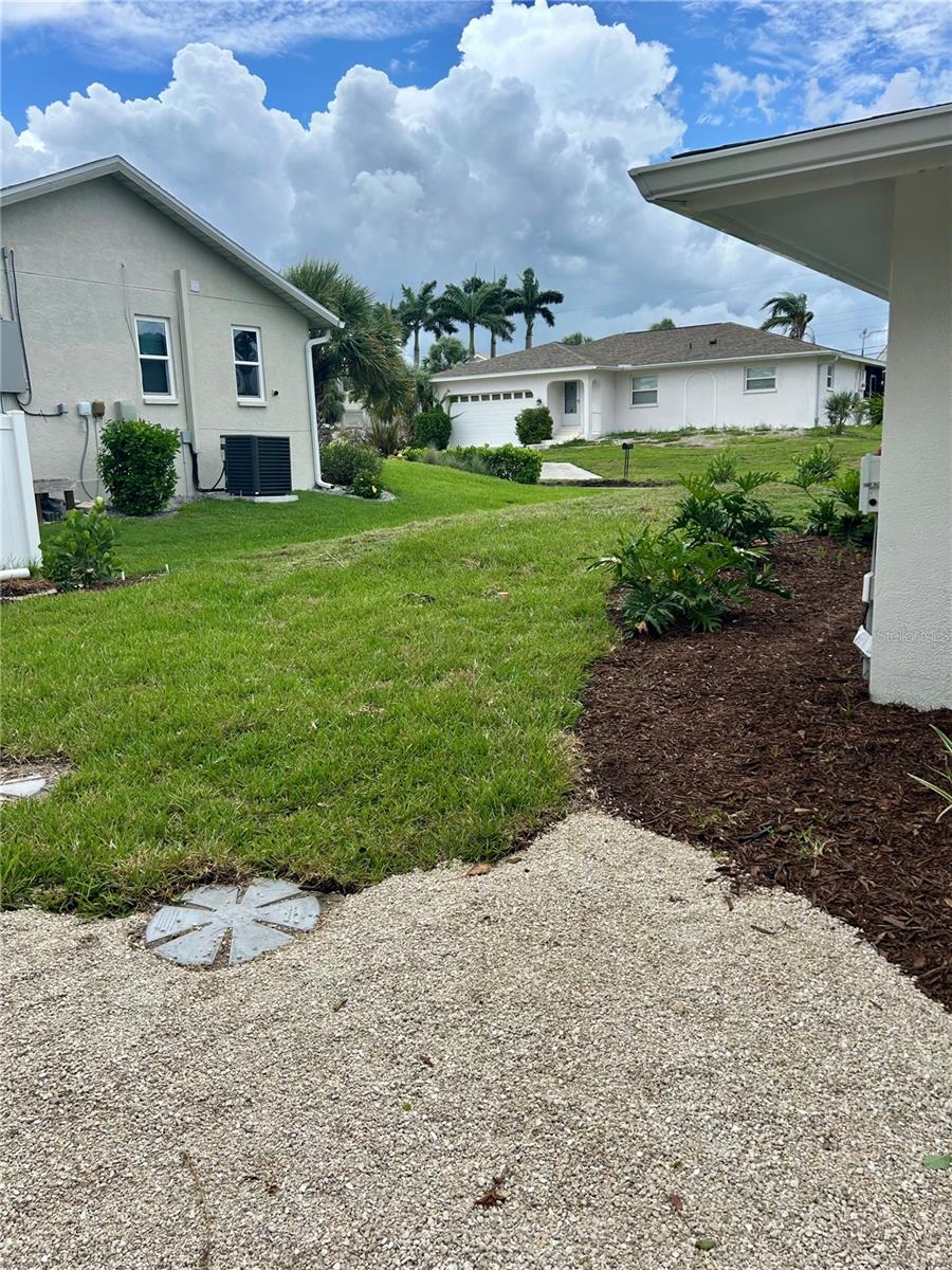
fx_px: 953
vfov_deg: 67.3
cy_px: 635
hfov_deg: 53.1
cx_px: 476
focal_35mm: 26
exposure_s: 1/2513
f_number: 1.5
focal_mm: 5.7
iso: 50
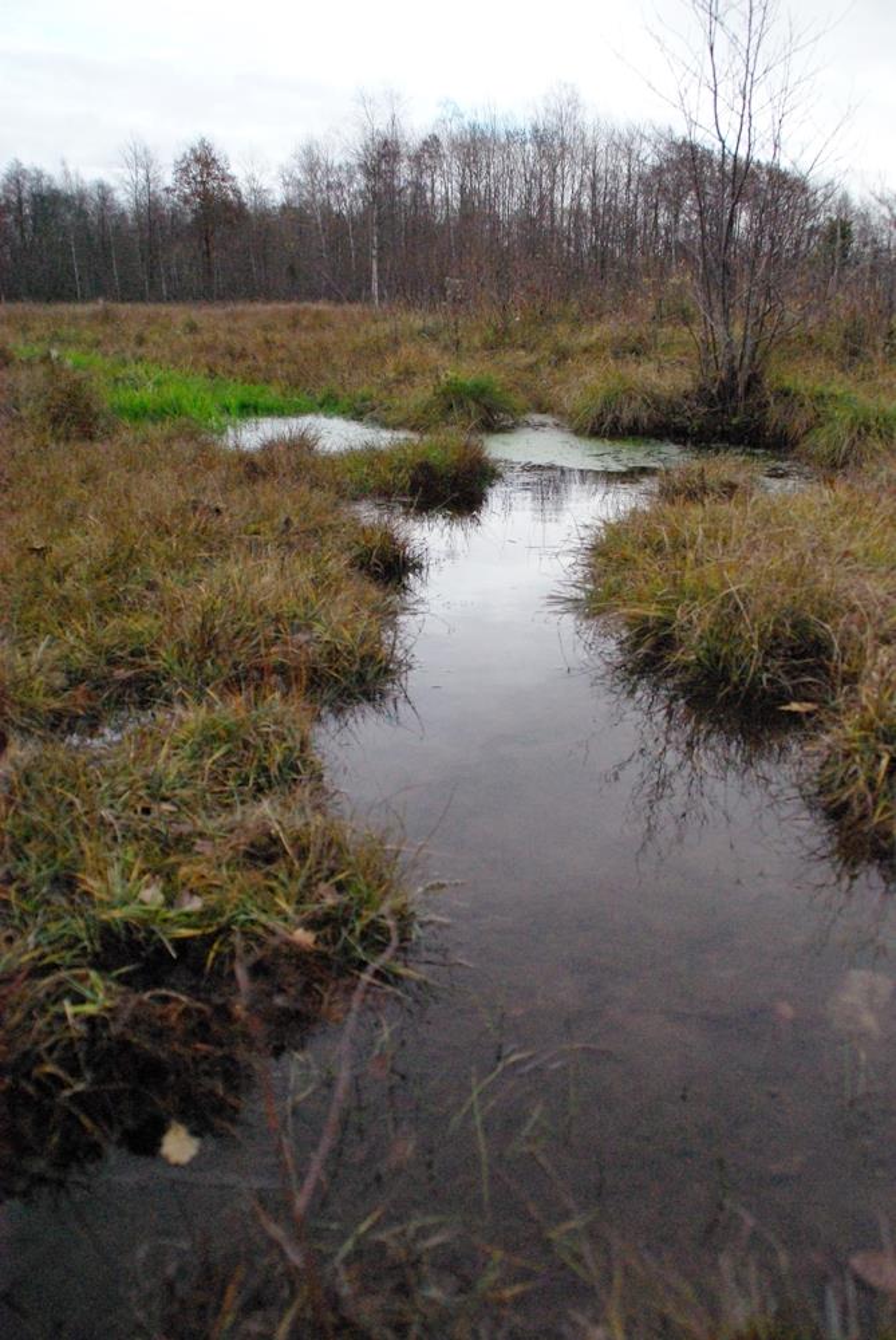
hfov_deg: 48.0
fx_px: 1005
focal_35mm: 27
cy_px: 670
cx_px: 448
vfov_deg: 67.3
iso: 3200
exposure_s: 1/1500
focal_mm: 18
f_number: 4.5
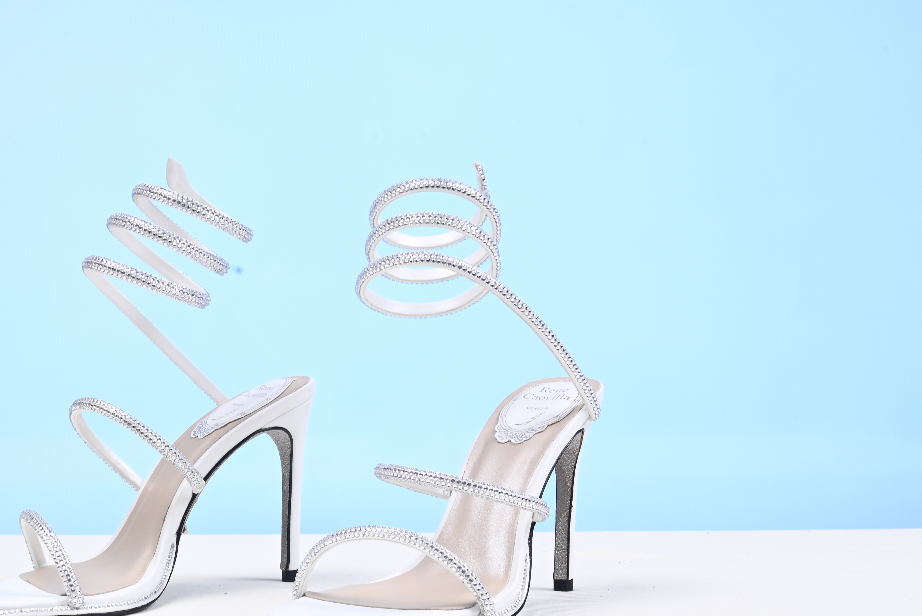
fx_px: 1588
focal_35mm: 62
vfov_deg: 21.9
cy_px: 358
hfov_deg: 32.2
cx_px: 324
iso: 100
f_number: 16
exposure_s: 1/2
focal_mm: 40
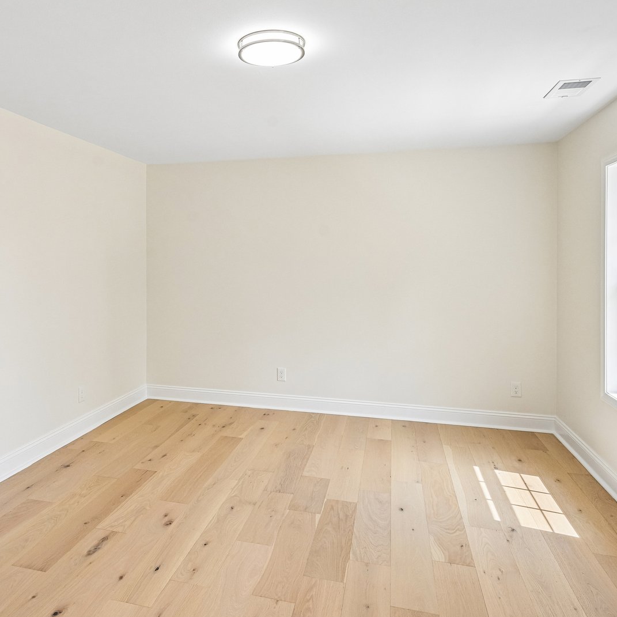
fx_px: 524
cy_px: 272
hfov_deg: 60.1
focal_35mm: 26
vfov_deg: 60.8
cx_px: 230
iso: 800
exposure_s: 1/200
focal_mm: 16
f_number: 8
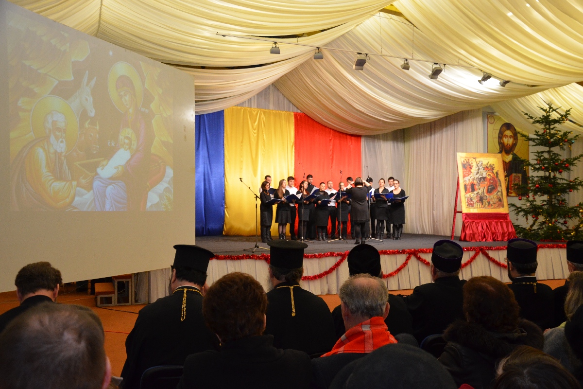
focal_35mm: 33
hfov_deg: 57.2
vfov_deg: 40.0
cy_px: 194
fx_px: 534
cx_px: 292
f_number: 4
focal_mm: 22
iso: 1400
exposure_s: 1/60
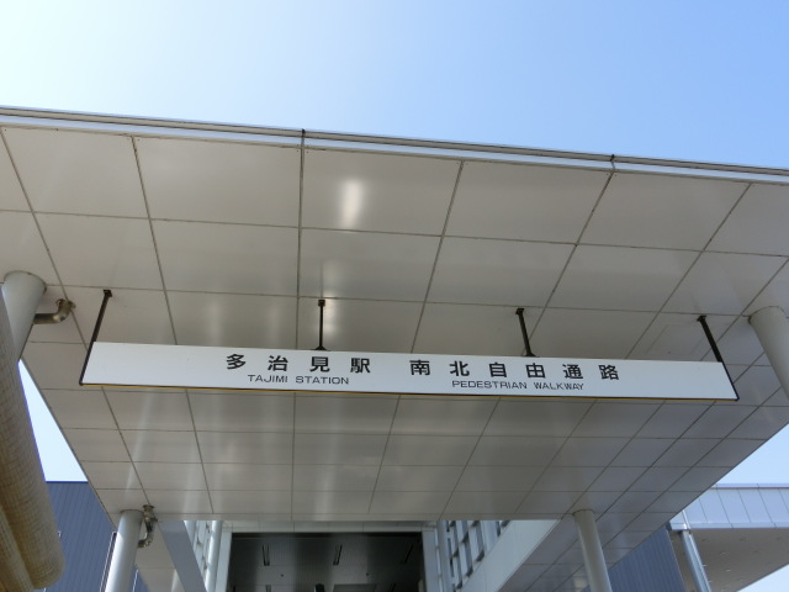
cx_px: 394
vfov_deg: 48.2
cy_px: 296
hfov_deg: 61.7
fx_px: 661
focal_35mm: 29
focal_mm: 5.2
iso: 80
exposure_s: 1/500
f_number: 3.7
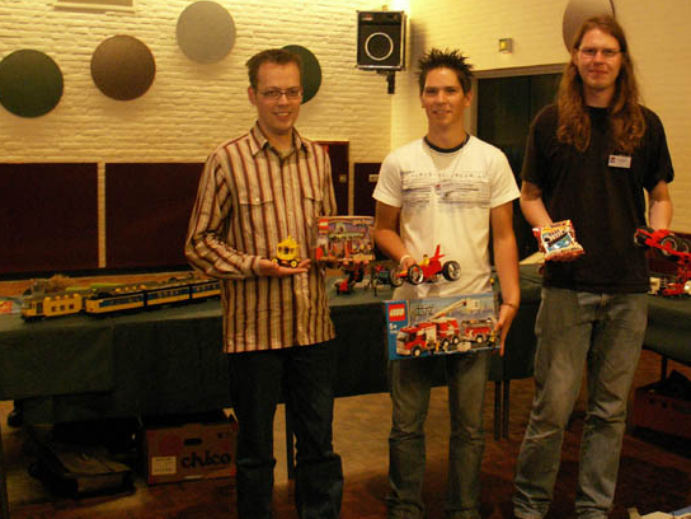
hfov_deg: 41.8
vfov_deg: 32.0
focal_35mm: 45
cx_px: 428
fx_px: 898
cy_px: 195
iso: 160
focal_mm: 5.86
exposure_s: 1/8
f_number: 2.8
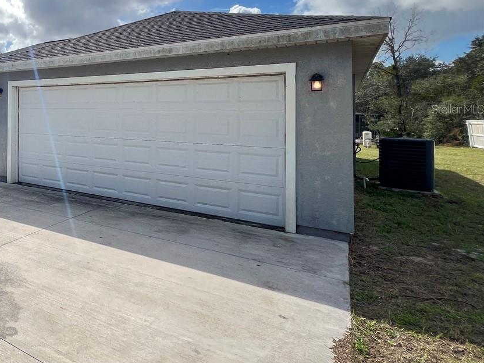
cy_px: 109
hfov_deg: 56.4
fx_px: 350
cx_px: 21
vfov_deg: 53.3
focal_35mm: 25
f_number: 1.8
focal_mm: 1.57
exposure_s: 1/847
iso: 32
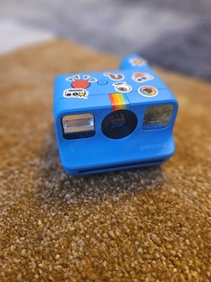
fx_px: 187
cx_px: 106
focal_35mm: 23
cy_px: 141
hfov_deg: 58.9
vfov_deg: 73.9
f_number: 1.8
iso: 800
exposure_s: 1/50.3
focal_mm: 5.4
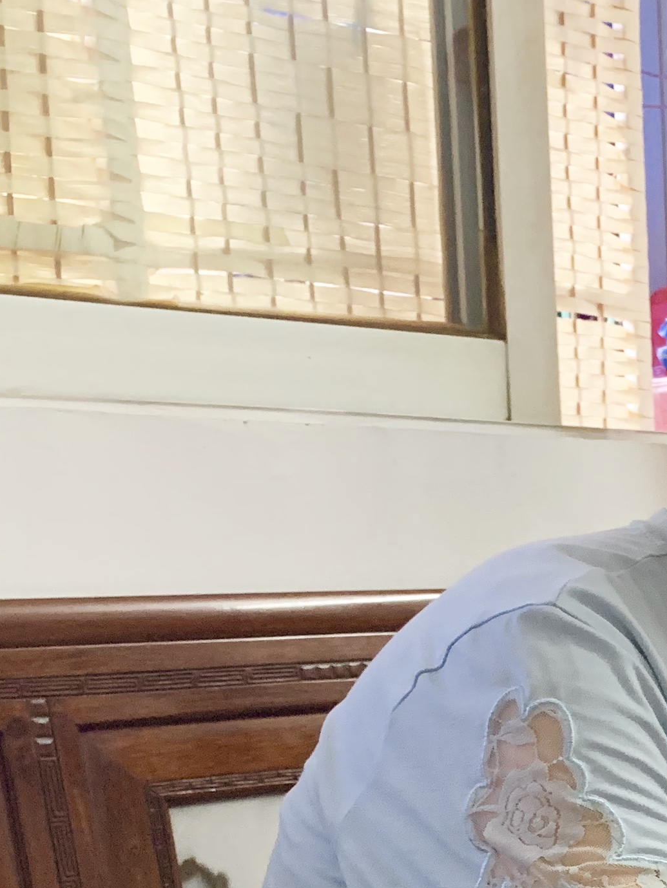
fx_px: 1952
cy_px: 880
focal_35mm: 76
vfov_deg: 24.5
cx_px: 975
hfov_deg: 17.6
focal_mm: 4.25
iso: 400
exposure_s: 1/40
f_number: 1.8
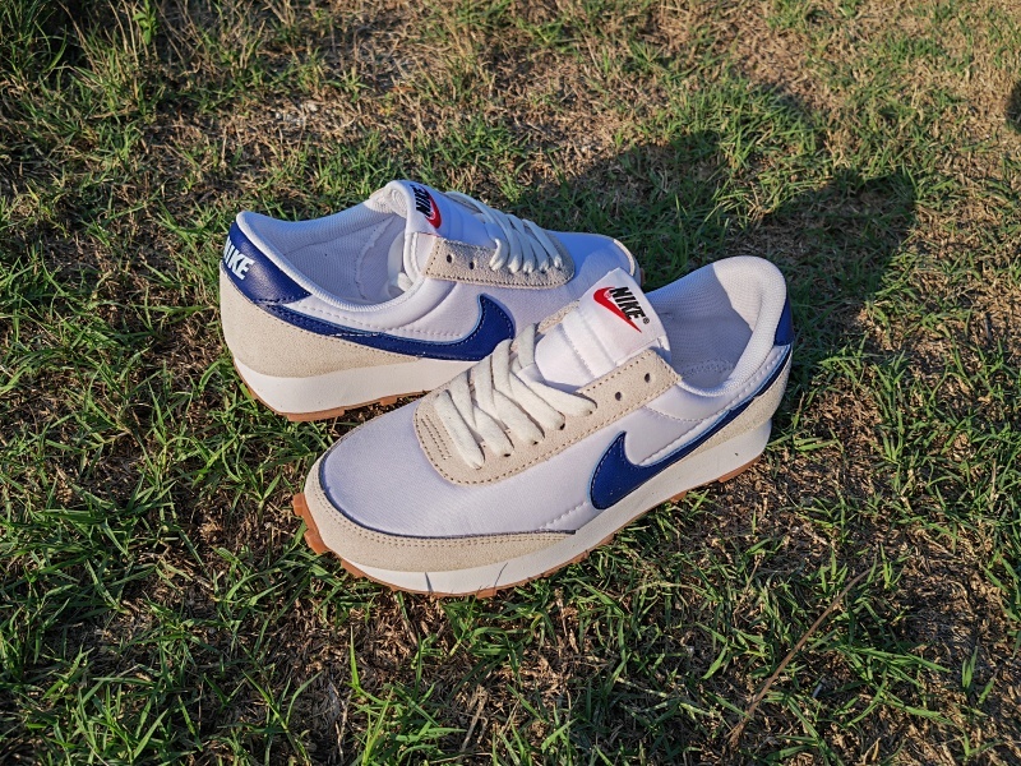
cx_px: 510
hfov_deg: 65.3
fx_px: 796
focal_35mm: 27
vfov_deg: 51.4
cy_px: 383
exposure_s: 1/2384
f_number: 1.8
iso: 50
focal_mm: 5.53
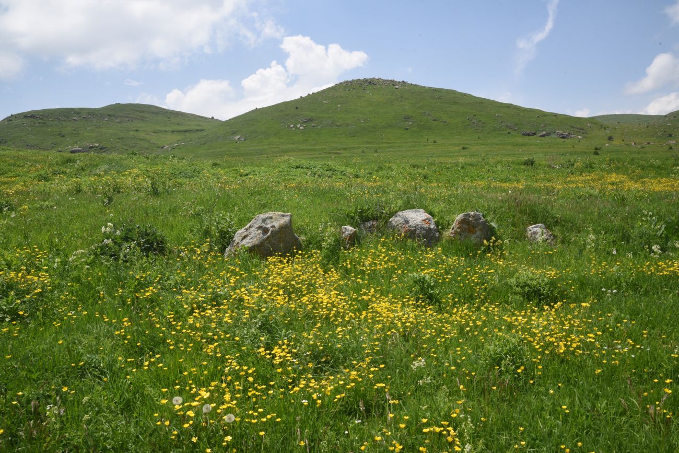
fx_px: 943
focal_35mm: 50
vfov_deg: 27.0
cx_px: 340
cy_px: 226
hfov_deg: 39.6
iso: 200
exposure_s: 1/125
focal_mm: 50
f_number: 16
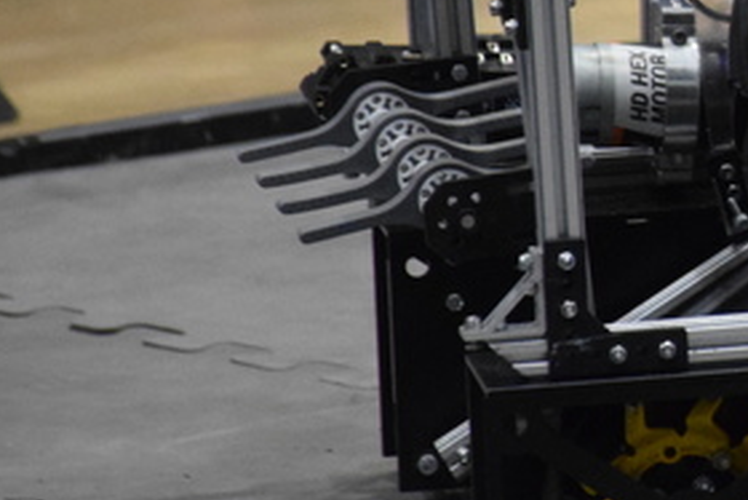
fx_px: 15944
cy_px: -71
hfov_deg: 2.7
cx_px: 1183
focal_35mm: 767
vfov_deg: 1.8
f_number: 5.6
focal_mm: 140
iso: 3200
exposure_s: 1/125
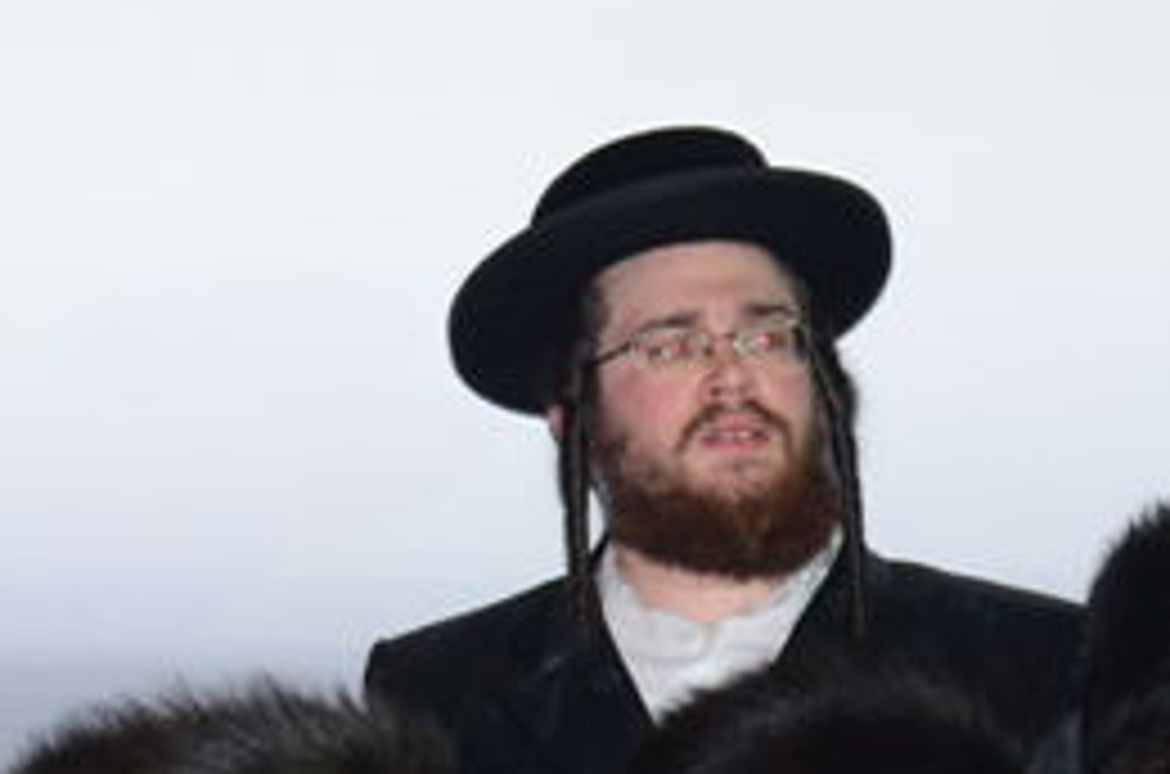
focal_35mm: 473
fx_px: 15335
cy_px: 1066
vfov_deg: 2.9
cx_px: 410
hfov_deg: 4.4
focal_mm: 80
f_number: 5.6
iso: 1000
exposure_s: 1/80
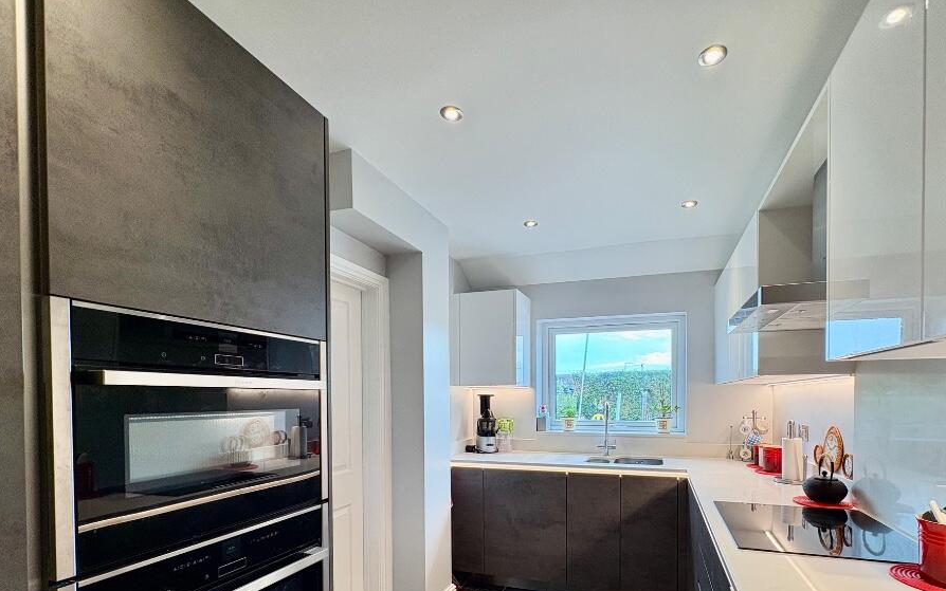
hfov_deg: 94.0
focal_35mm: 17
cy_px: 403
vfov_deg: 65.9
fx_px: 438
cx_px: 523
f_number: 2.2
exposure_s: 1/100
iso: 160
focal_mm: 2.22
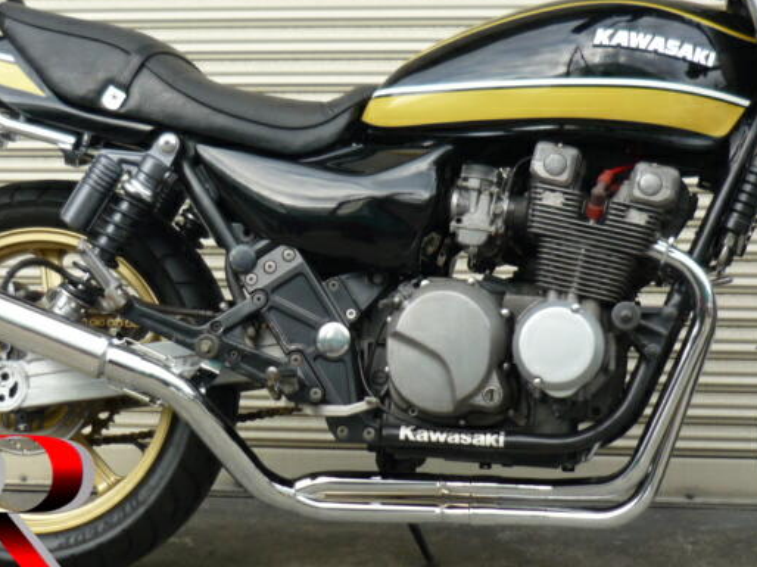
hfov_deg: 25.6
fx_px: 1661
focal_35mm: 76
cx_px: 303
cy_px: 284
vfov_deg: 19.4
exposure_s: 1/160
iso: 100
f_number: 2.9
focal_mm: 6.3
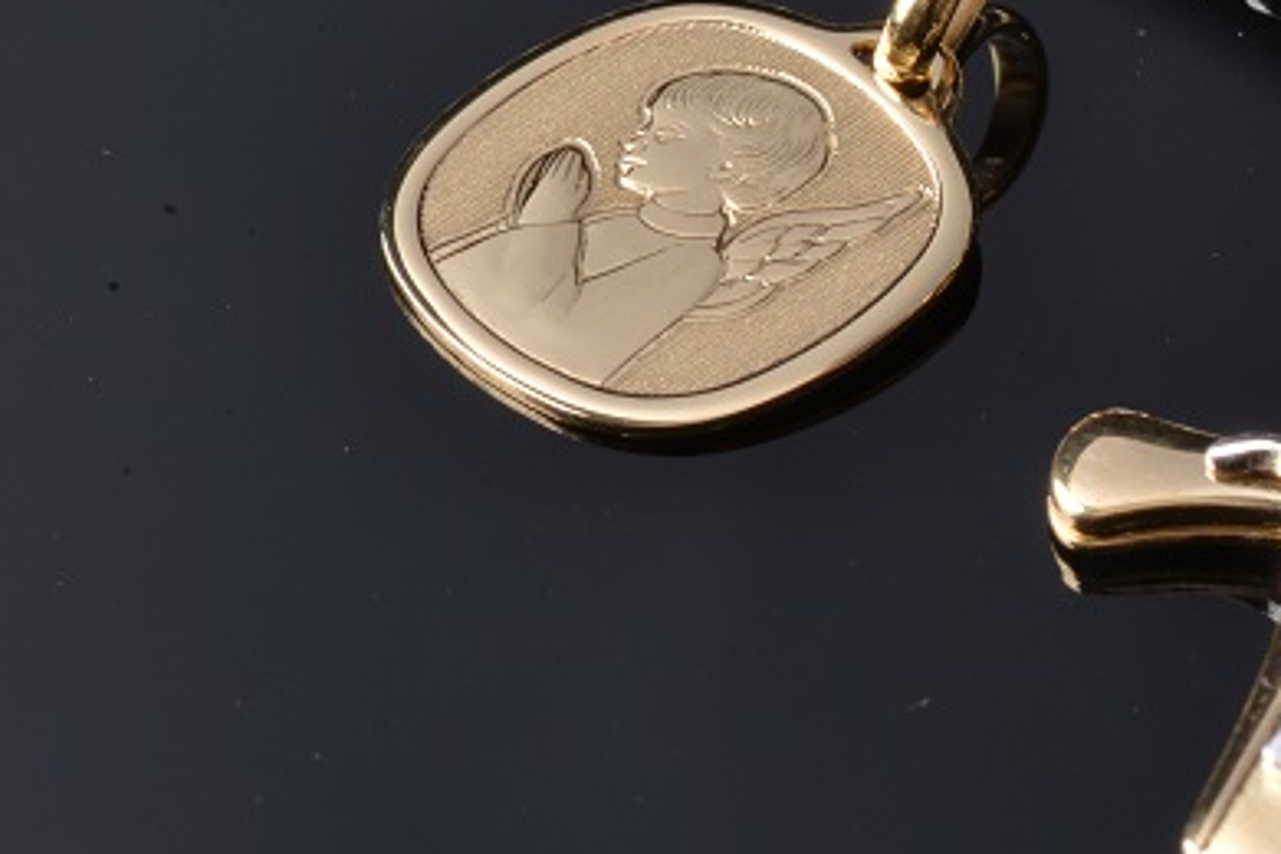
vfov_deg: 5.1
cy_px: 186
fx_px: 9571
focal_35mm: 269
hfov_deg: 7.6
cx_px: 1590
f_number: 29
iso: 100
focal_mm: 105
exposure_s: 1/125
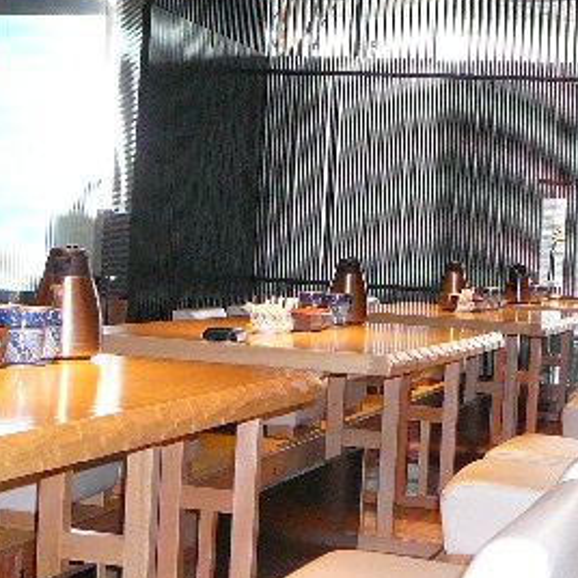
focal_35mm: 74
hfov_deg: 23.2
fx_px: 1398
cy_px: 278
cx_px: 425
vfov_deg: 23.4
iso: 250
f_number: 2.8
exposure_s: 1/30
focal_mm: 5.2
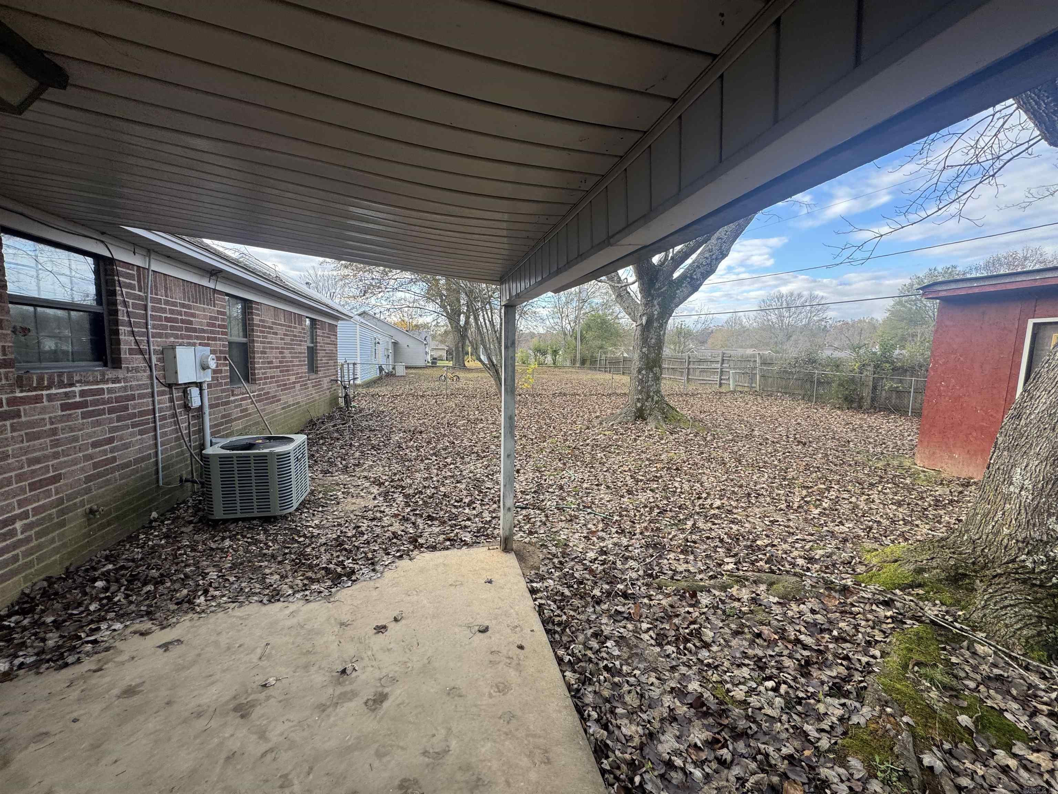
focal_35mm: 14
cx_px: 529
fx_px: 428
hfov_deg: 102.1
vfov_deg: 85.7
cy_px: 397
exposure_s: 1/200
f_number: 2.2
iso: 40
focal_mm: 2.22
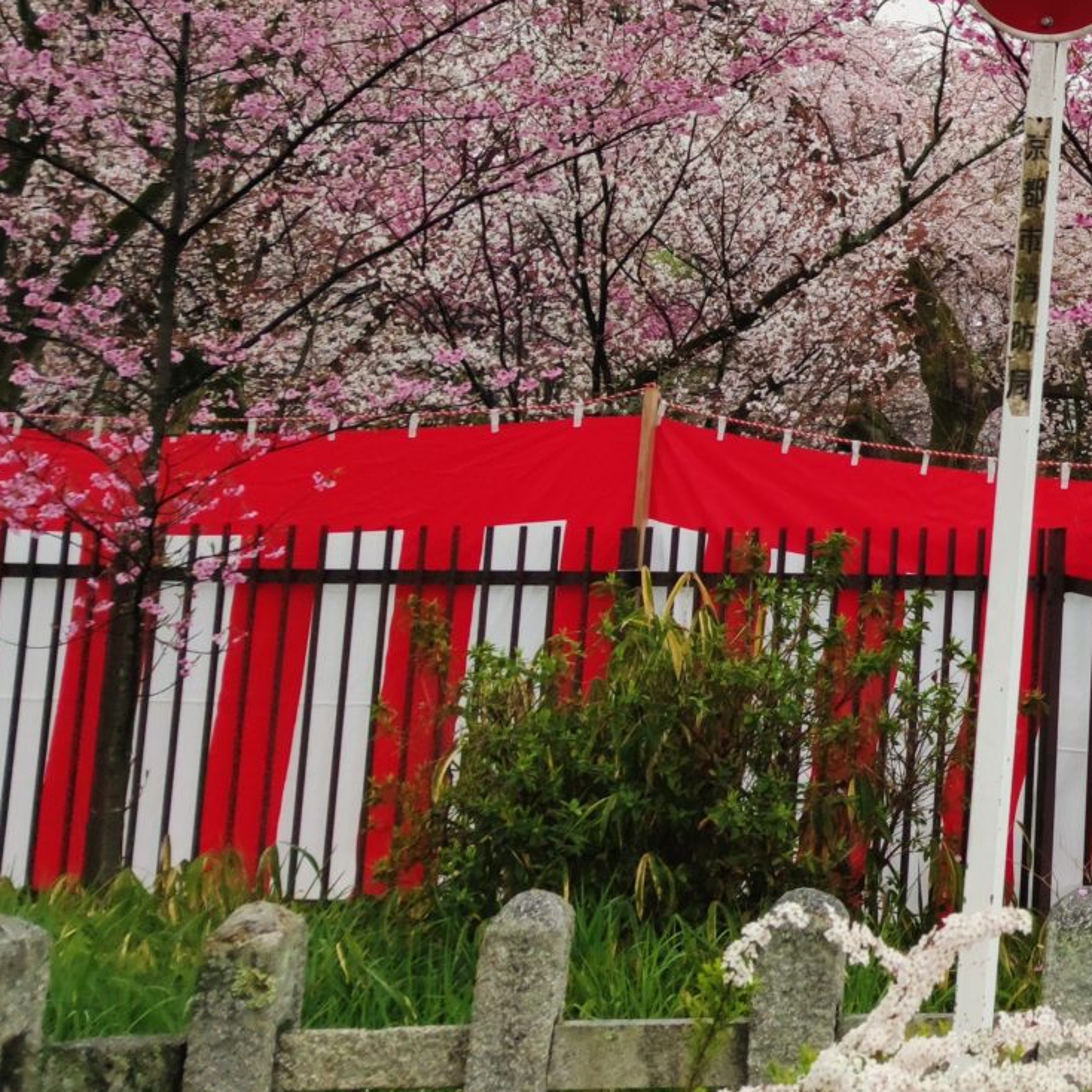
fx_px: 2641
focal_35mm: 74
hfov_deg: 19.3
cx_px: 1791
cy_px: -58
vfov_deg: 22.3
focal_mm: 6.74
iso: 100
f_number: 1.69
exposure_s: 1/826
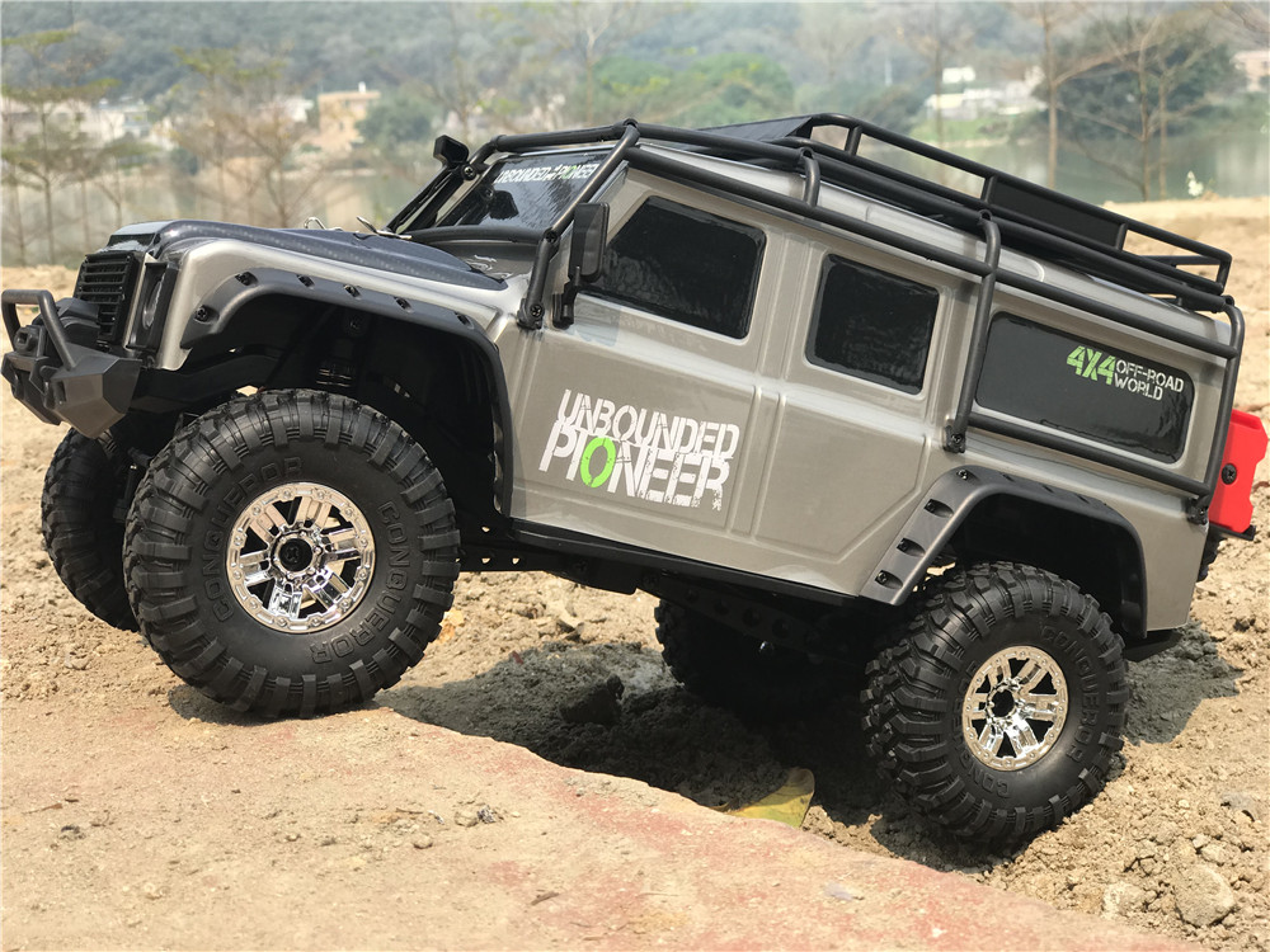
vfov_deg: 25.7
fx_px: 2091
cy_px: 476
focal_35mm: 57
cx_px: 635
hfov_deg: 33.8
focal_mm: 6.6
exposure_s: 1/507
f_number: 2.8
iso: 20
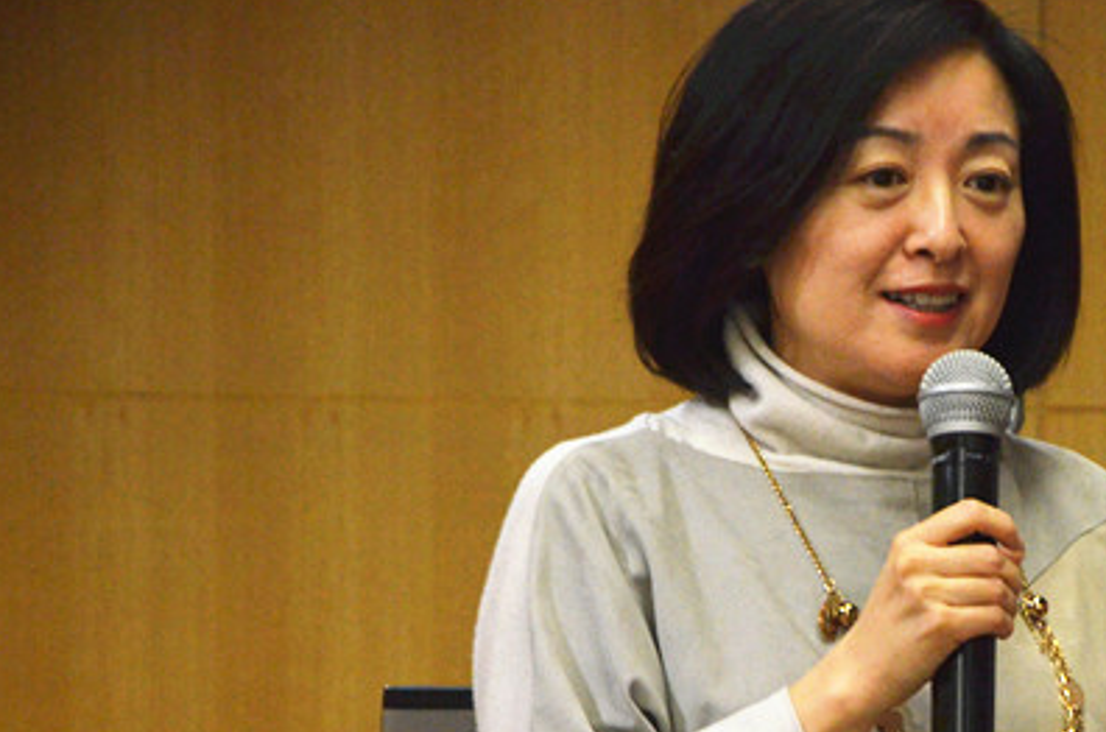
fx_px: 9746
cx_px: 1036
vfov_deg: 4.3
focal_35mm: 318
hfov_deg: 6.5
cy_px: 610
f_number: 5.6
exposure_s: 1/100
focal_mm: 105
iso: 1250
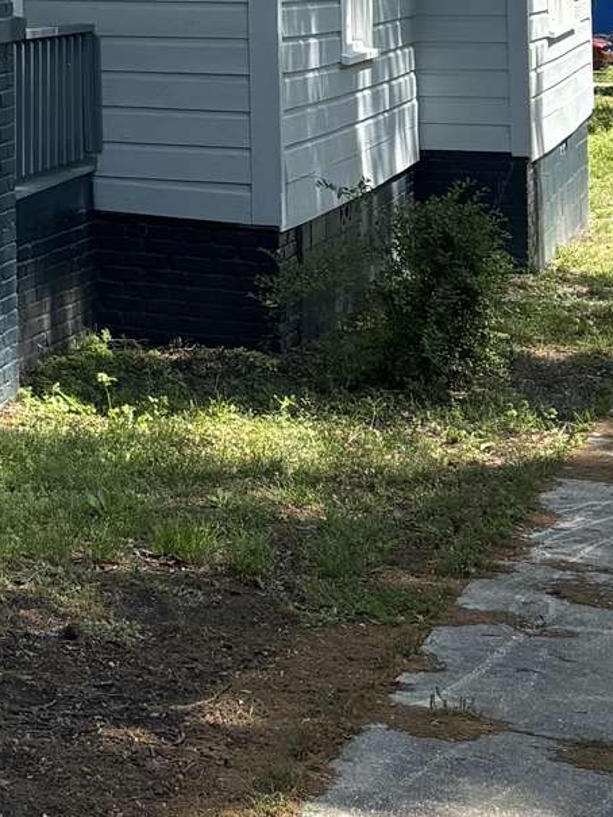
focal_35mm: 99
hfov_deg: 13.7
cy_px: -196
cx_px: -416
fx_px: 2337
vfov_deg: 18.6
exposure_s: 1/1399
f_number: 1.6
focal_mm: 5.96
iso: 50
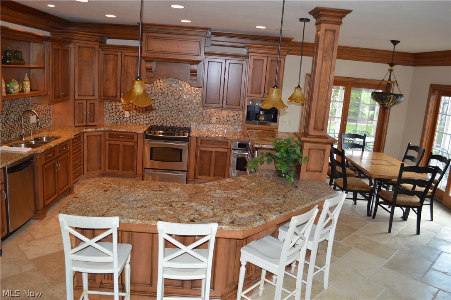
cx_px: 226
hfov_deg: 67.4
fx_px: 338
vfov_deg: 47.8
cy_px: 150
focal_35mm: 27
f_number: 4
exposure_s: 1/80
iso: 400
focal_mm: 18
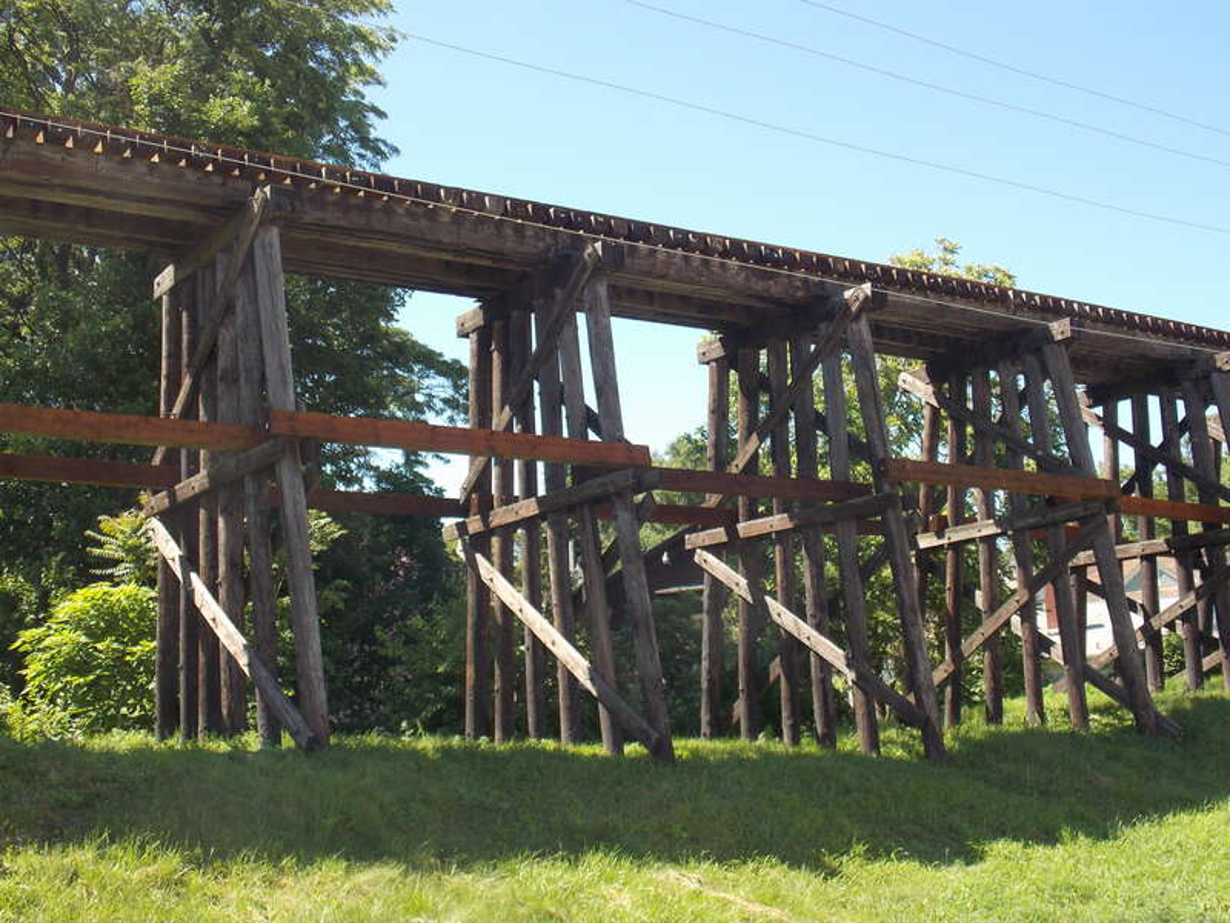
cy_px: 462
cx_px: 615
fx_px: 1457
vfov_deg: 35.1
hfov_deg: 45.8
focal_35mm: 41
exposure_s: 1/250
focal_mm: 7.3
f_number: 3.6
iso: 80
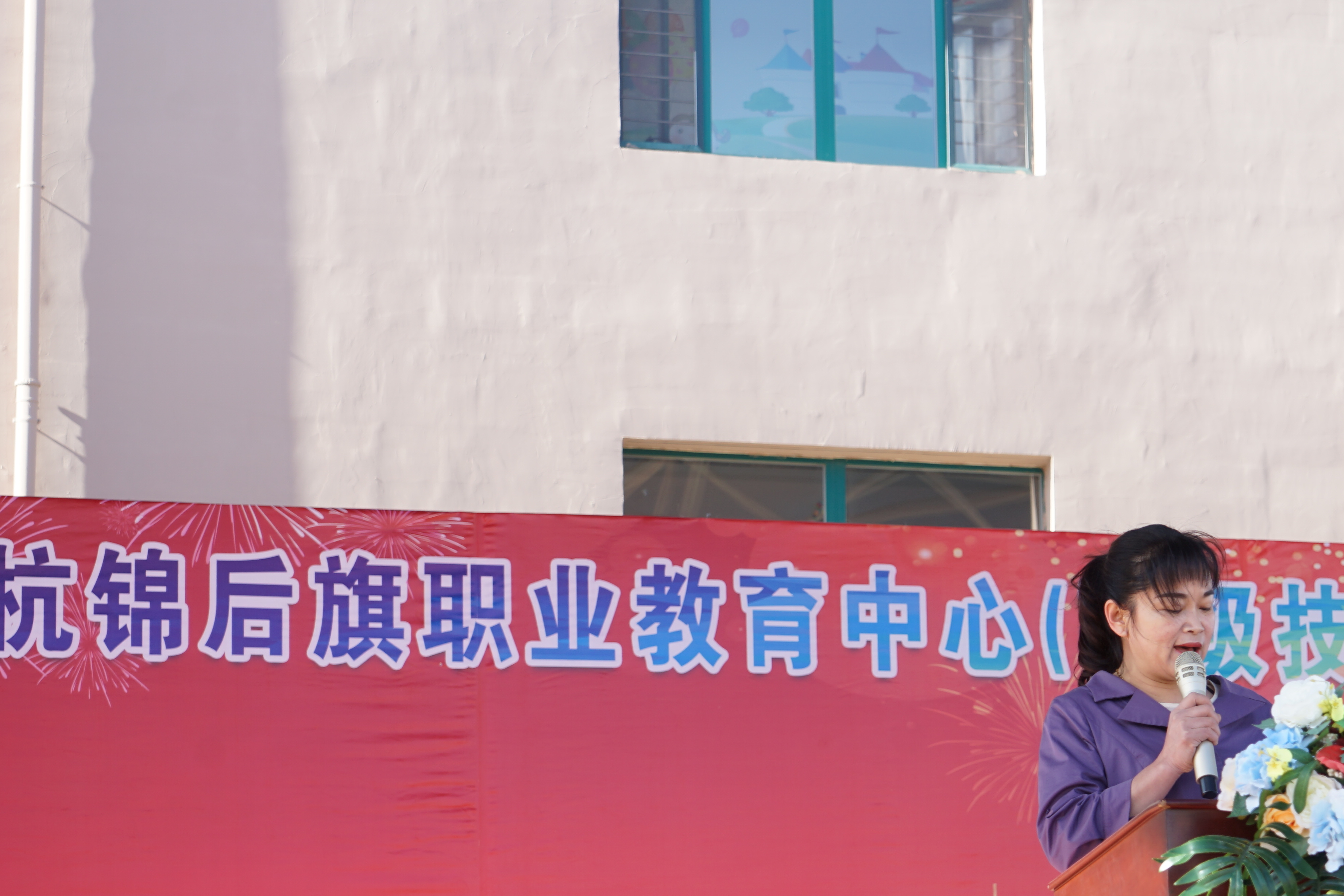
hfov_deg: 17.8
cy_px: 646
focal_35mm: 114
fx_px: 4256
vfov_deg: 12.0
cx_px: 1046
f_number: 5.6
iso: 100
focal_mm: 70
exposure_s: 1/100
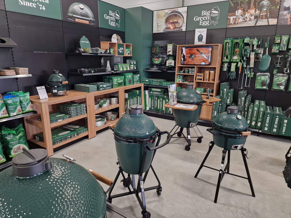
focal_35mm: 23
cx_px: 146
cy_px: 109
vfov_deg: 58.9
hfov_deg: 73.9
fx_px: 193
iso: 640
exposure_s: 1/100
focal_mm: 6.4
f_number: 1.8
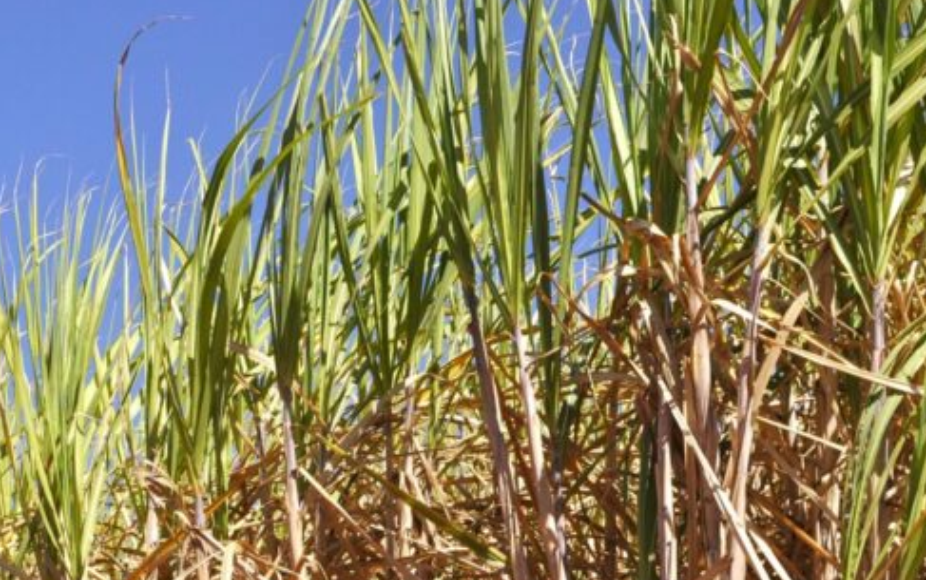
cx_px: 198
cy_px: 548
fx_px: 1944
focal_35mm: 77
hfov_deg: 26.3
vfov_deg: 16.7
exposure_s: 1/400
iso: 200
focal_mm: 24
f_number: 10
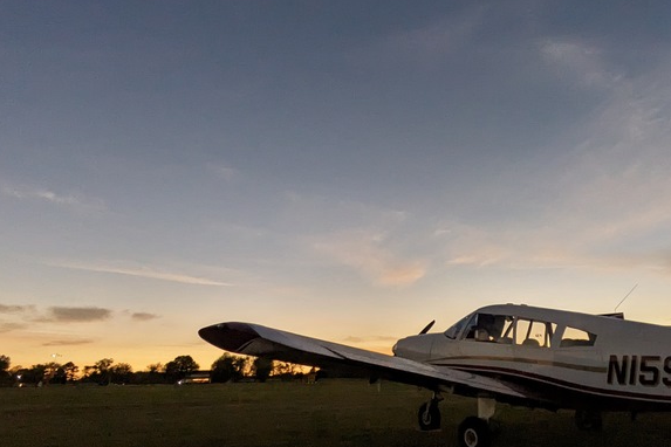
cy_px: 109
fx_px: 485
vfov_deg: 47.6
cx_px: 407
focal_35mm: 26
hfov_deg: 68.6
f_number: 2.2
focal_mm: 1.83
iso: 554
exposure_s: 1/24
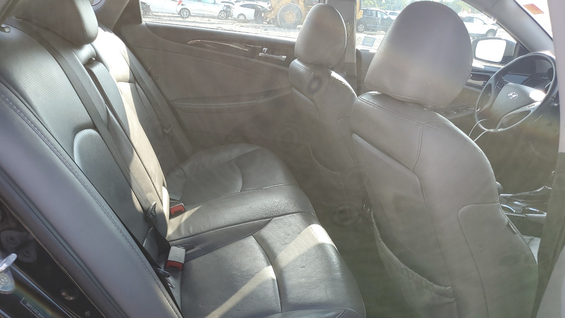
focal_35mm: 29
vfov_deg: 39.9
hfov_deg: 66.1
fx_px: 434
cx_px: 278
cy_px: 202
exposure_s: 1/455
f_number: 1.5
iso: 50
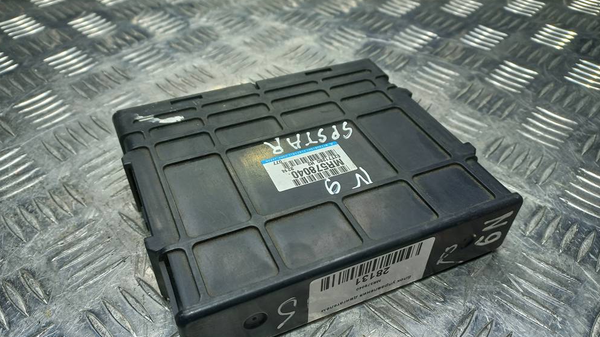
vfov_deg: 41.3
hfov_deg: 67.9
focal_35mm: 28
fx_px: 445
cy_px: 199
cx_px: 295
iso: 50
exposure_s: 1/100
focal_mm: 4.6
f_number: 1.8
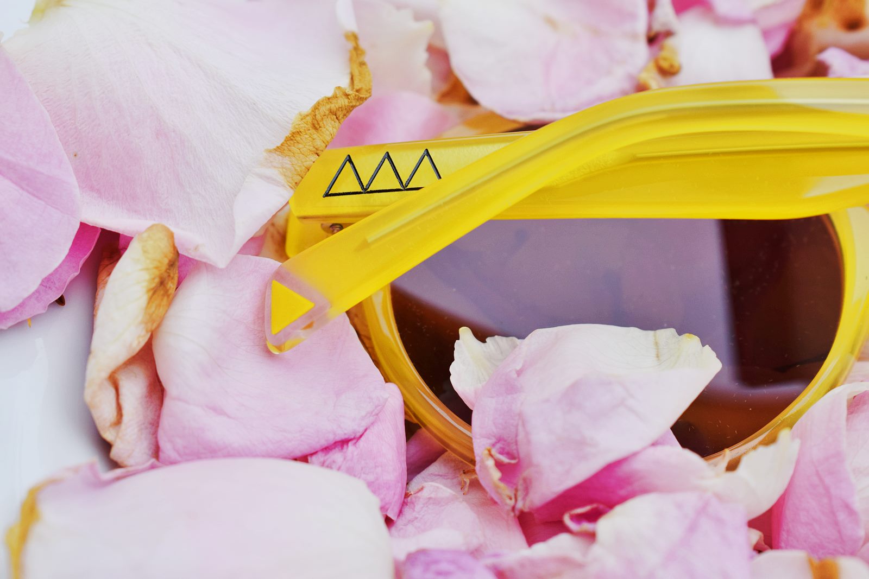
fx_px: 1991
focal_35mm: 82
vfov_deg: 16.6
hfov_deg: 24.6
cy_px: 290
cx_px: 434
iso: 200
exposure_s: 1/320
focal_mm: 55
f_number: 9
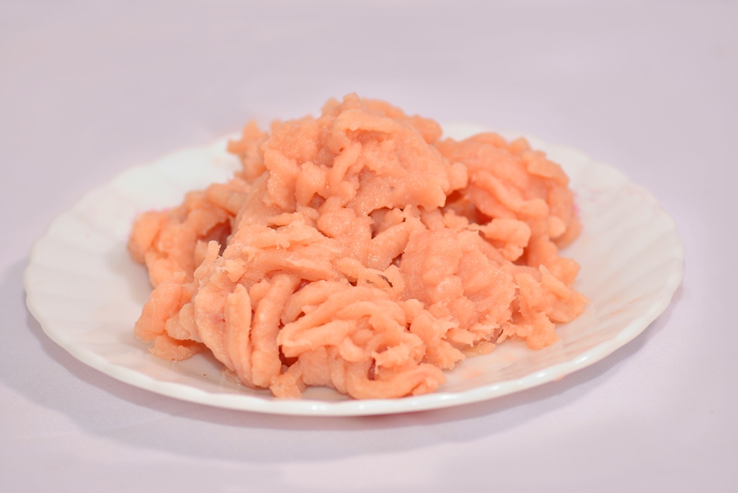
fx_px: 3794
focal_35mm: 185
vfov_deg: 7.4
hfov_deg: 11.1
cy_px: 246
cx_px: 369
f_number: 8
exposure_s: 1/200
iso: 400
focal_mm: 185
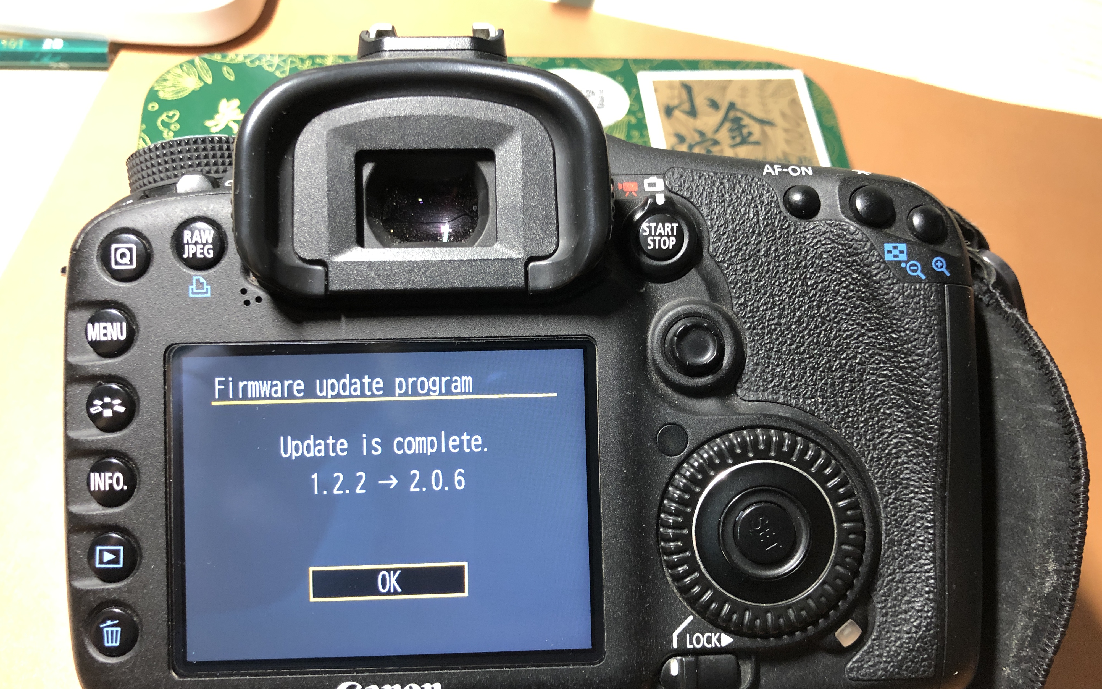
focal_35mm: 30
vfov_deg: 41.8
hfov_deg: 62.9
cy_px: 388
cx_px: 547
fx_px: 901
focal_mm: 4
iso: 80
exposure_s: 1/17
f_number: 1.8
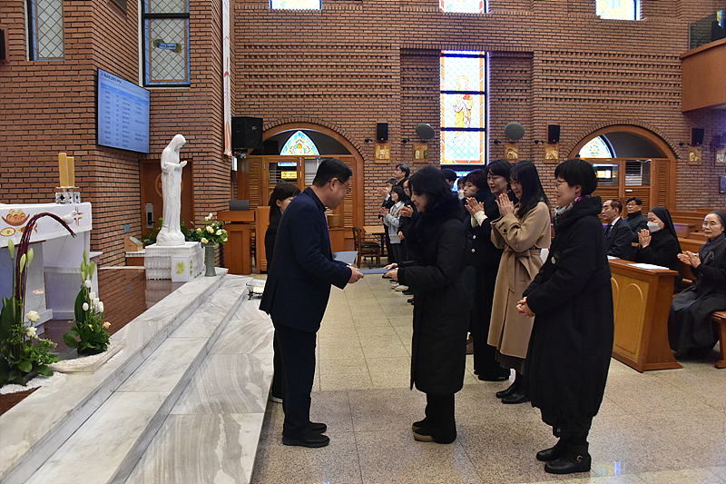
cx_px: 363
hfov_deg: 65.5
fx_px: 565
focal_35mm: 28
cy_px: 242
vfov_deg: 46.4
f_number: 6.3
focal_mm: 28
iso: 5000
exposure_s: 1/125
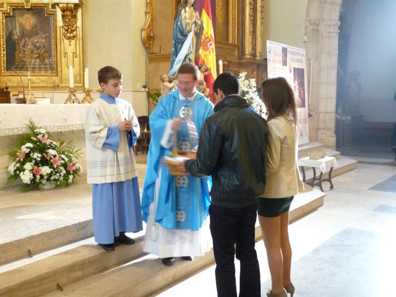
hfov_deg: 47.9
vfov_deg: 36.8
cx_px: 198
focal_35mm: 39
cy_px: 148
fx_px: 446
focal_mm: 4.8
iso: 400
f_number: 2.8
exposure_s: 1/10
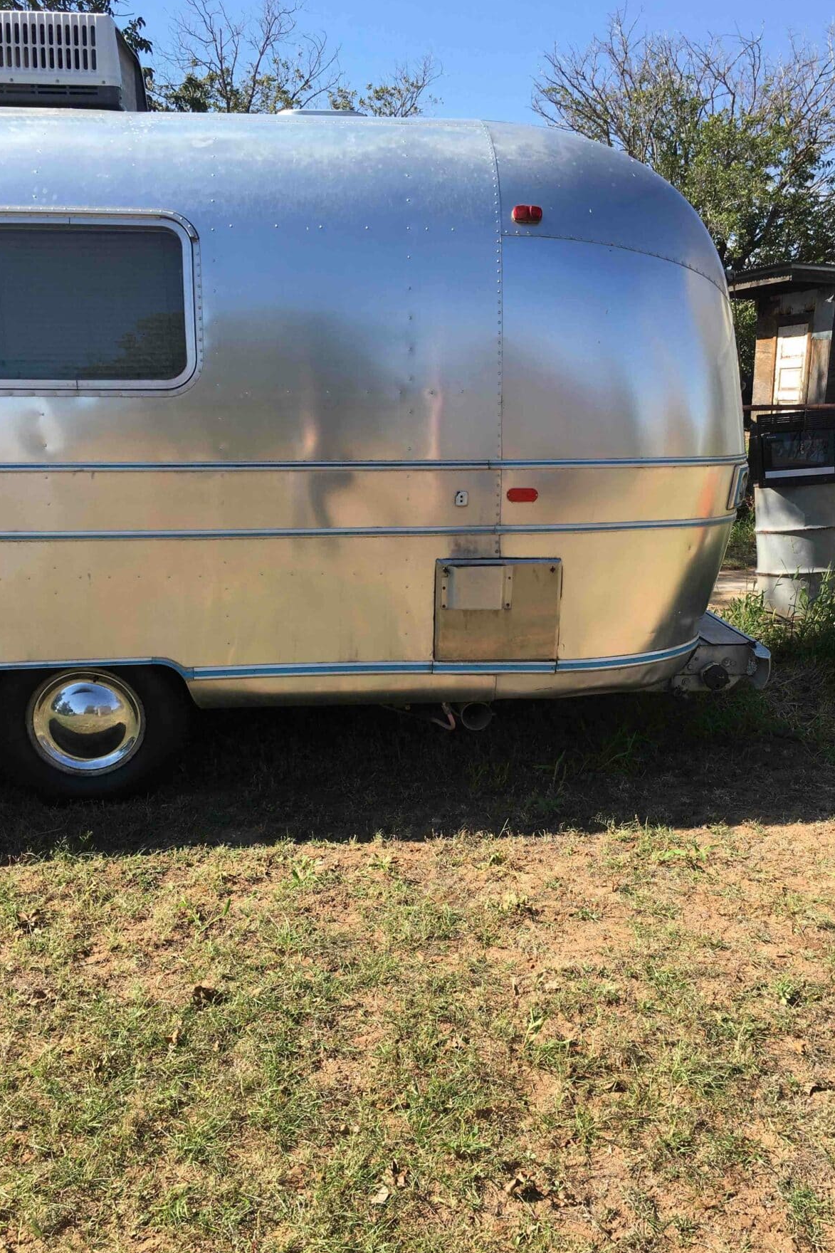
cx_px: 461
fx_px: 1113
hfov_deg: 41.1
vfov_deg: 58.7
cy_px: 637
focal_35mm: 32
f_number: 2.2
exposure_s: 1/845
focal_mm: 4.15
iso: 25
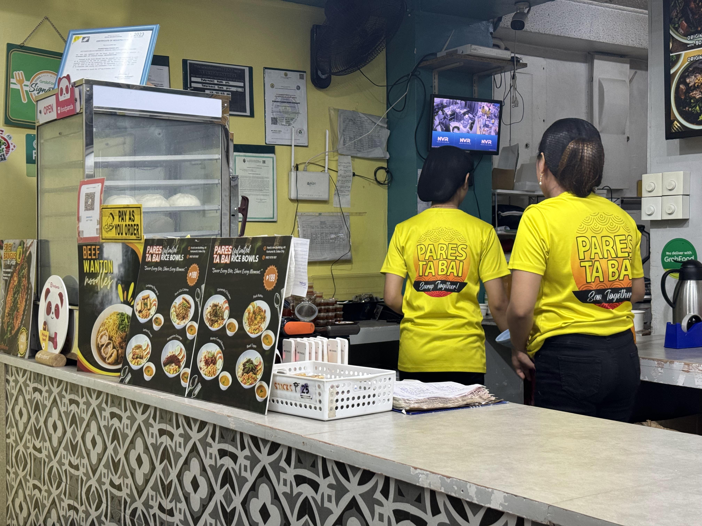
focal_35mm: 48
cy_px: 263
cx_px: 351
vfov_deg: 30.3
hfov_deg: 39.7
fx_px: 973
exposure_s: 1/60
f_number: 1.78
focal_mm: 6.86
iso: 125
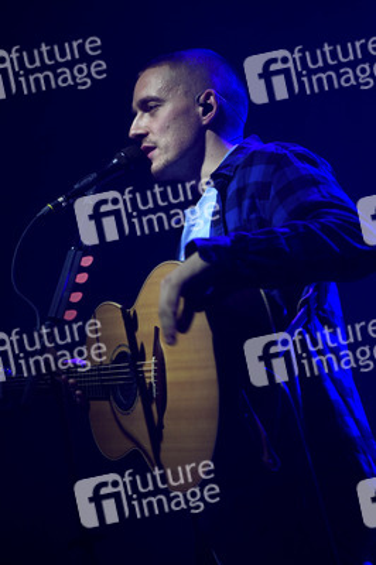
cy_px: 282
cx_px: 188
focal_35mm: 145
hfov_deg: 9.4
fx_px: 2275
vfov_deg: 14.2
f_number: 3.5
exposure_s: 1/320
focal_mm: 145
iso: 800
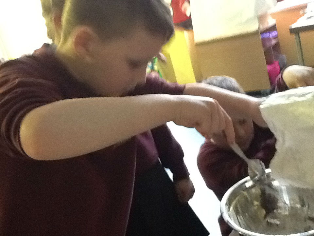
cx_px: 157
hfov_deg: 42.9
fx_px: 399
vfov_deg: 32.9
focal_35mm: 44
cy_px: 118
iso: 400
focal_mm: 2.03
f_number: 2.4
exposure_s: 1/15
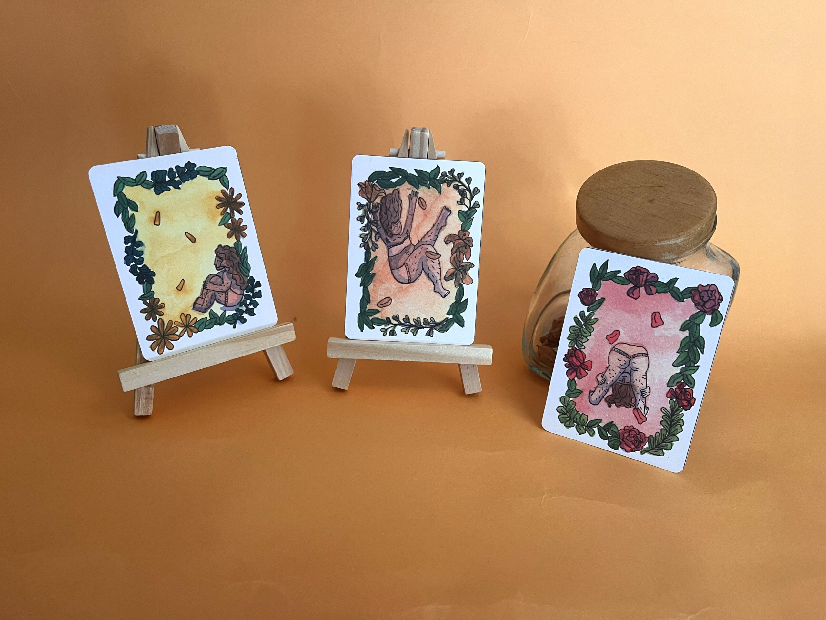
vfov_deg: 53.1
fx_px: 620
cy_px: 310
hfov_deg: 67.3
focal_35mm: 26
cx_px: 413
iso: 100
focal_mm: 5.1
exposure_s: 1/50
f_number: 1.6
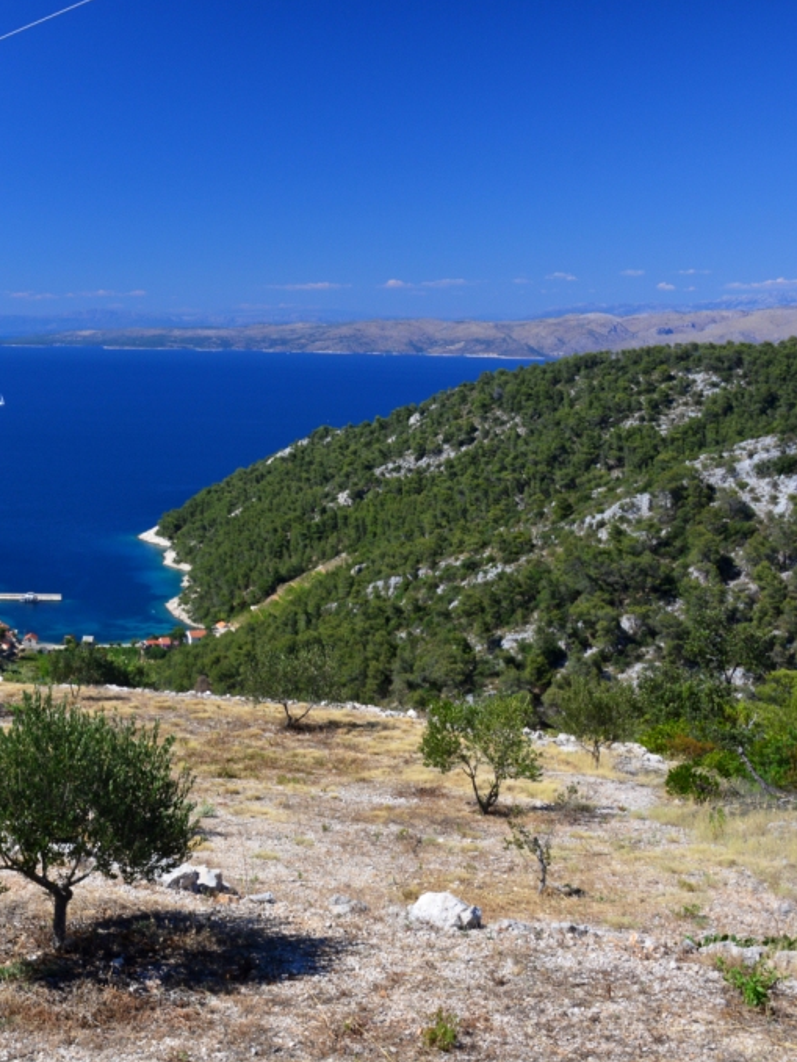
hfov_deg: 30.2
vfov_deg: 41.5
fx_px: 1403
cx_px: 66
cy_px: 530
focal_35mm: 46
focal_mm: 21
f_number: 10
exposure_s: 1/125
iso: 200
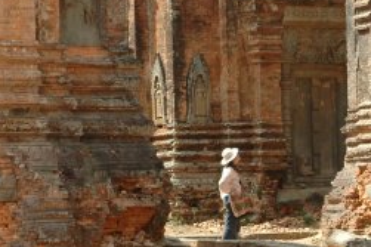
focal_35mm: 215
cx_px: 269
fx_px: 2214
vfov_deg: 6.4
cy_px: 99
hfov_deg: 9.6
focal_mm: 50
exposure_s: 1/250
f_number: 8
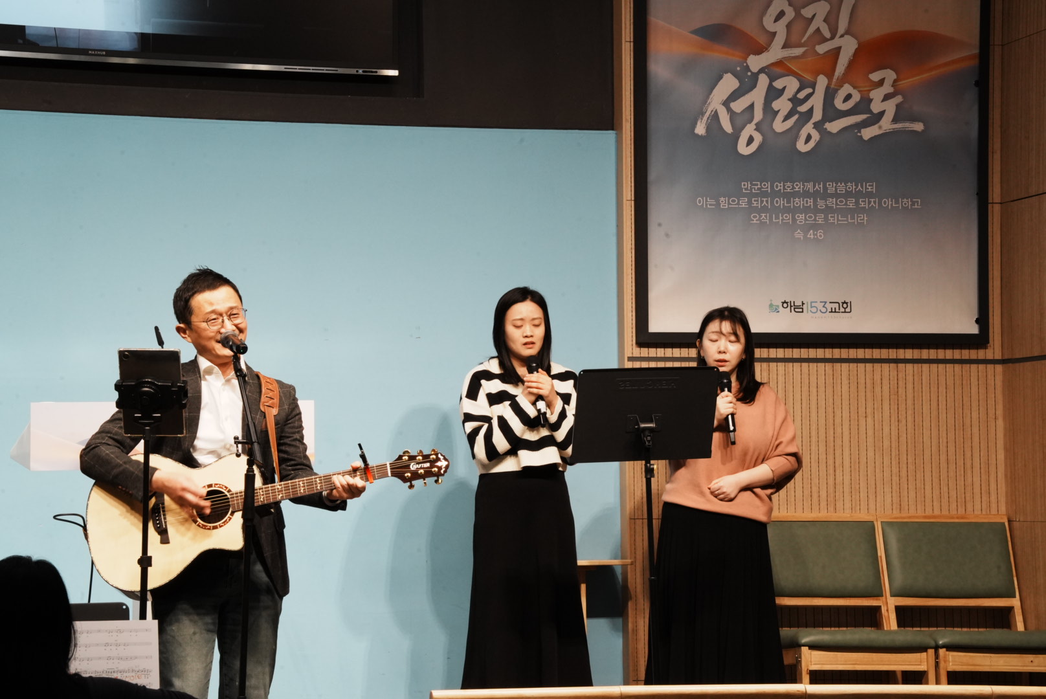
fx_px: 3169
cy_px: 350
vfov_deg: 12.6
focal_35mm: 109
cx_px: 523
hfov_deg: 18.7
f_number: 20
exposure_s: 1/80
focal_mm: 109
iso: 2500
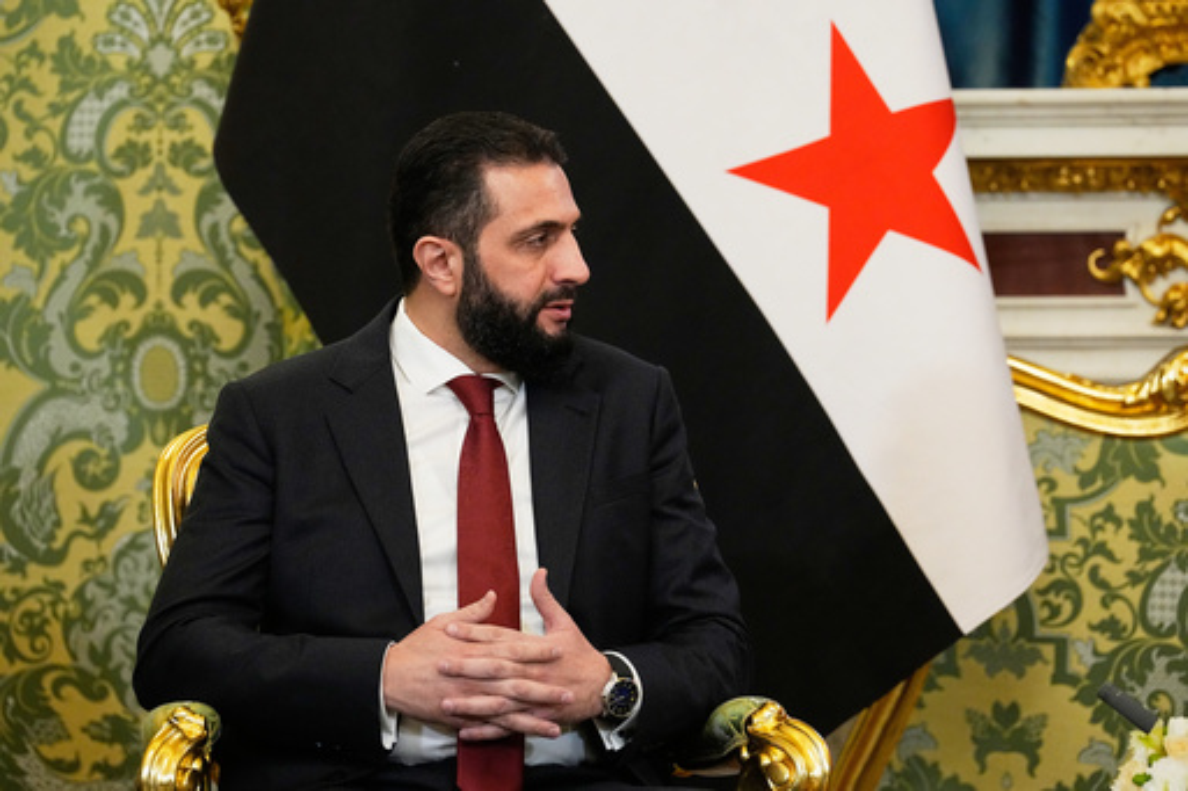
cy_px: 396
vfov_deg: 6.9
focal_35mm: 200
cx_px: 594
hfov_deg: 10.3
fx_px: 6598
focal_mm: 200
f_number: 5
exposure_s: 1/250
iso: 6400
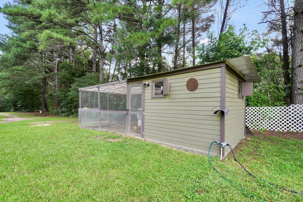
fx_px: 135
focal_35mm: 16
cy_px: 107
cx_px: 155
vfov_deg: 73.7
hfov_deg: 96.7
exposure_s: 1/80
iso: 100
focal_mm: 10
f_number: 5
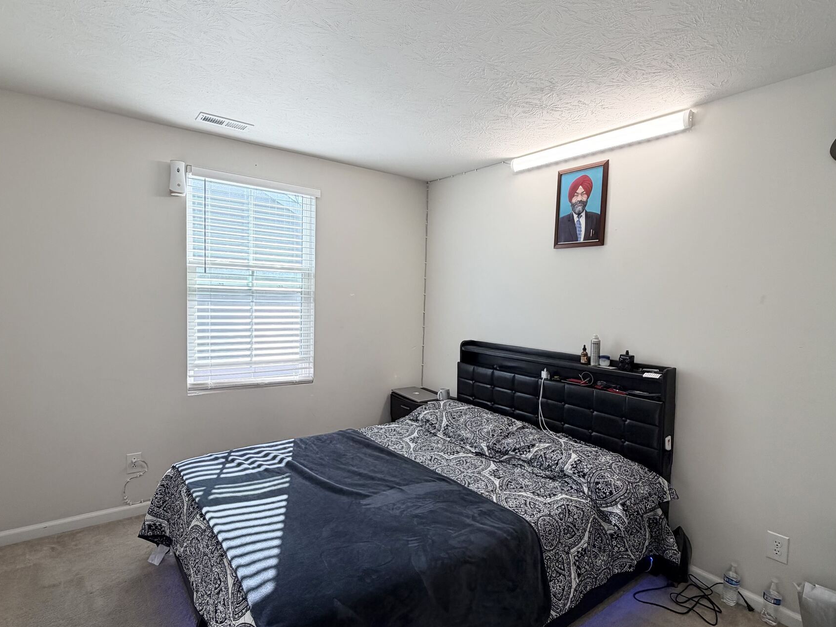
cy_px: 330
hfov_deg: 84.7
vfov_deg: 68.6
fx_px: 459
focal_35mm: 19
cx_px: 415
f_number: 2.2
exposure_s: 1/120
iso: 80
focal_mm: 2.22
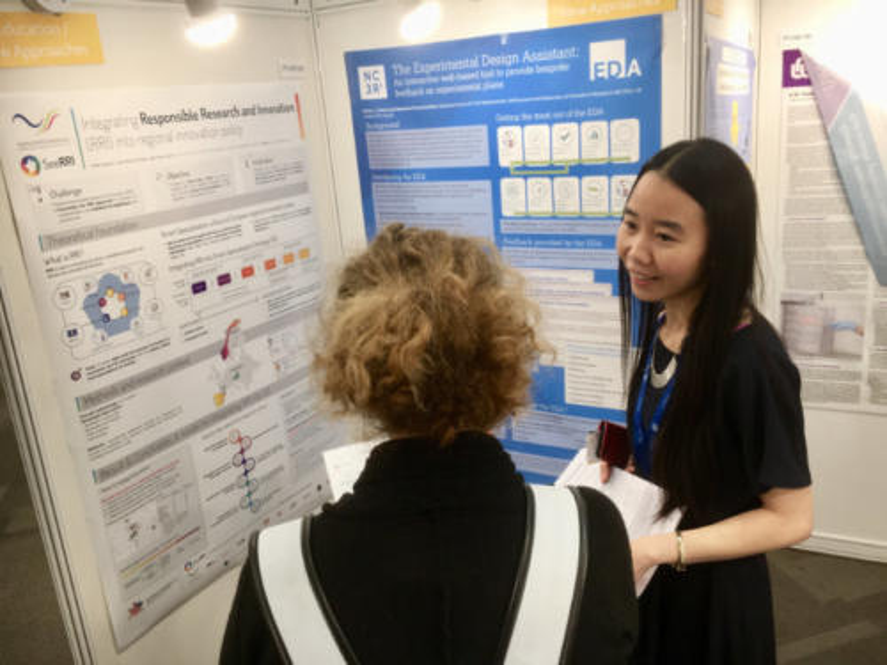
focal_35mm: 29
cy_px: 332
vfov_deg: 48.2
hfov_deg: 61.7
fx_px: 743
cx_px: 444
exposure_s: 1/50
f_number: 2.2
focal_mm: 4.2
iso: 32
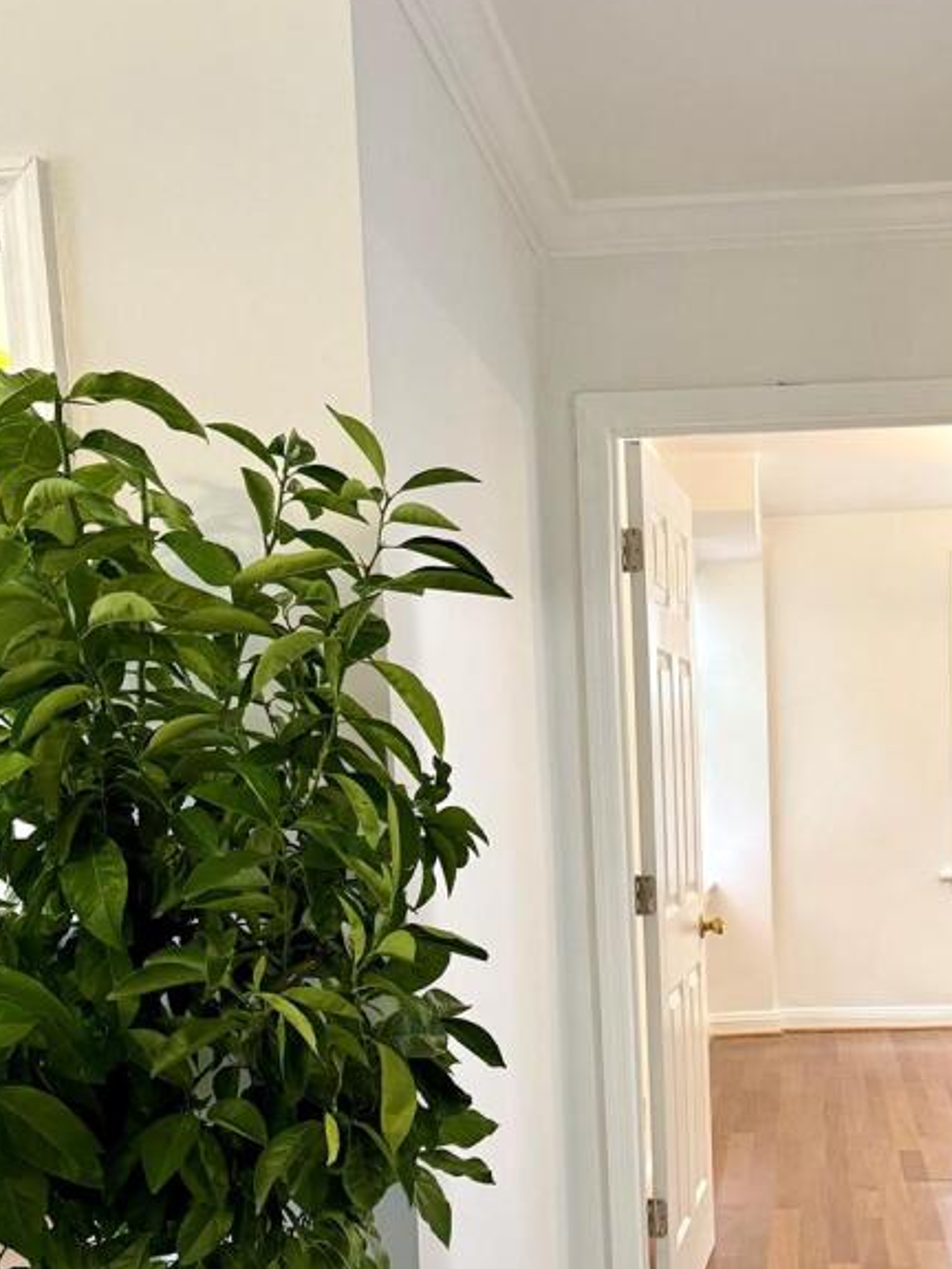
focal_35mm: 40
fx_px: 1467
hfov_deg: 35.0
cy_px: 956
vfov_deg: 45.1
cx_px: 745
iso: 400
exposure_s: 1/60
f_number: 1.78
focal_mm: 6.76
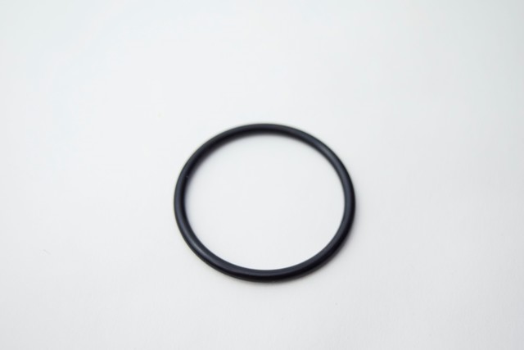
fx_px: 764
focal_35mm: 52
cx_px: 262
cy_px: 175
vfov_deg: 25.8
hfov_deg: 37.8
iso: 800
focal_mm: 35
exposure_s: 1/60
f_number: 4.5
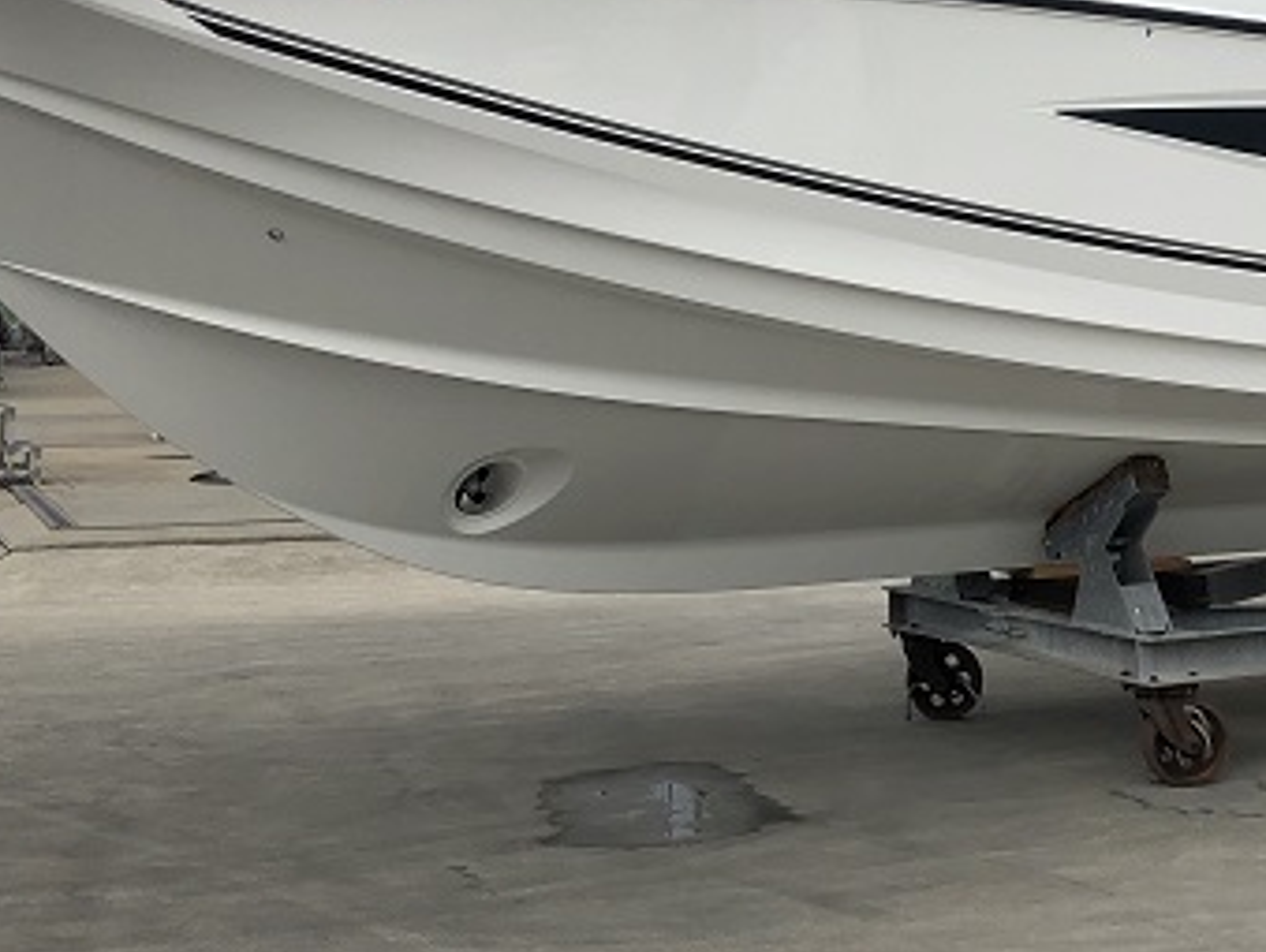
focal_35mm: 66
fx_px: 2416
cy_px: 108
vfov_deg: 21.8
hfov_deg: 28.6
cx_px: 1034
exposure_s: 1/2183
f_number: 1.8
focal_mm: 3.99
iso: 20
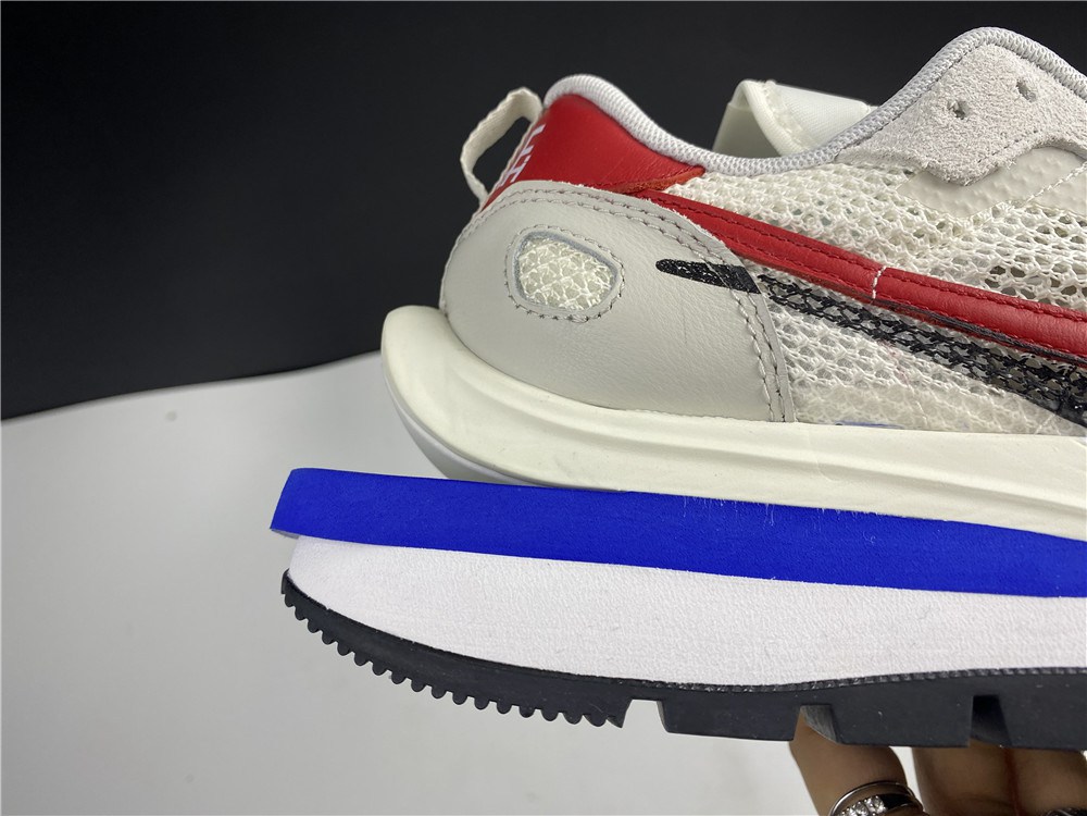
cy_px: 408
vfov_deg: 53.1
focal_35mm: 26
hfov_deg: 67.3
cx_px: 544
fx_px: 816
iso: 40
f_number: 1.8
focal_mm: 4.25
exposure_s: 1/121
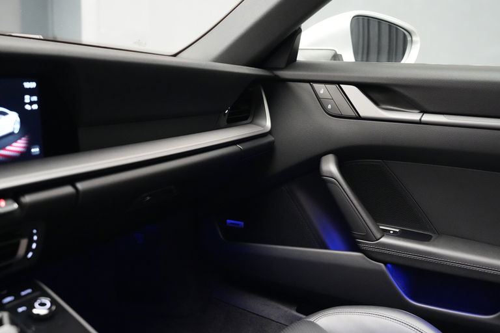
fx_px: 486
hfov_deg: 54.4
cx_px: 250
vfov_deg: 37.9
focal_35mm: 35
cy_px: 166
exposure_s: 1/30
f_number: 4
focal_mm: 35
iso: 12800
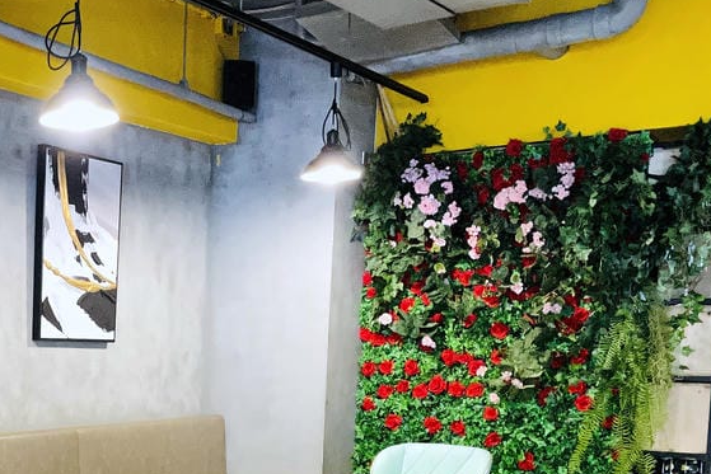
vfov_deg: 22.0
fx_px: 1146
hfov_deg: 32.2
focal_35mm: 58
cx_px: 28
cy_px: 534
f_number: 1.6
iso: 250
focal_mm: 4.2
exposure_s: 1/60
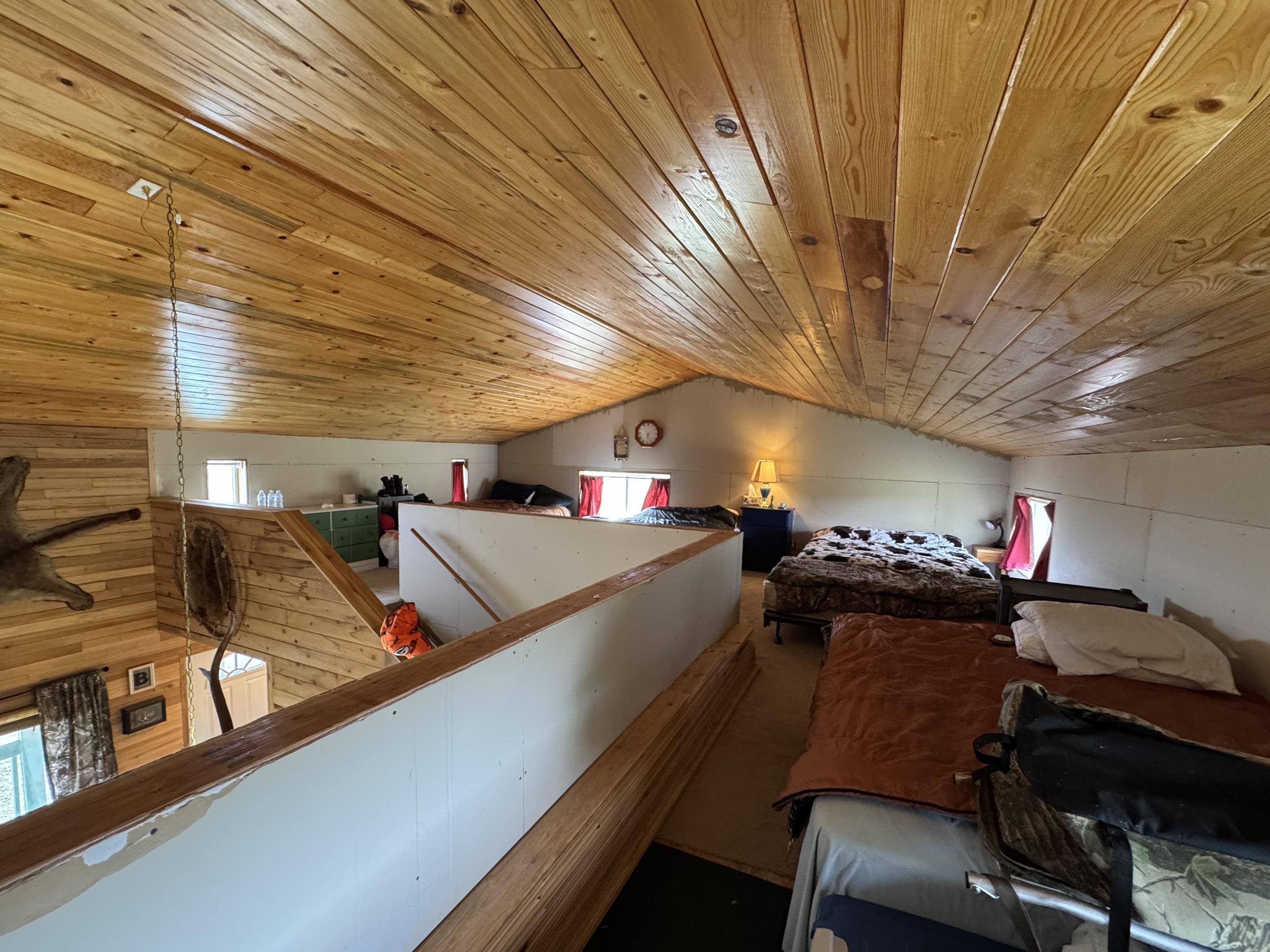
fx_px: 550
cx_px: 621
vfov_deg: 81.6
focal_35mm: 15
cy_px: 506
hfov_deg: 98.2
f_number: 2.2
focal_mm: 2.22
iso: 320
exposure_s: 1/60
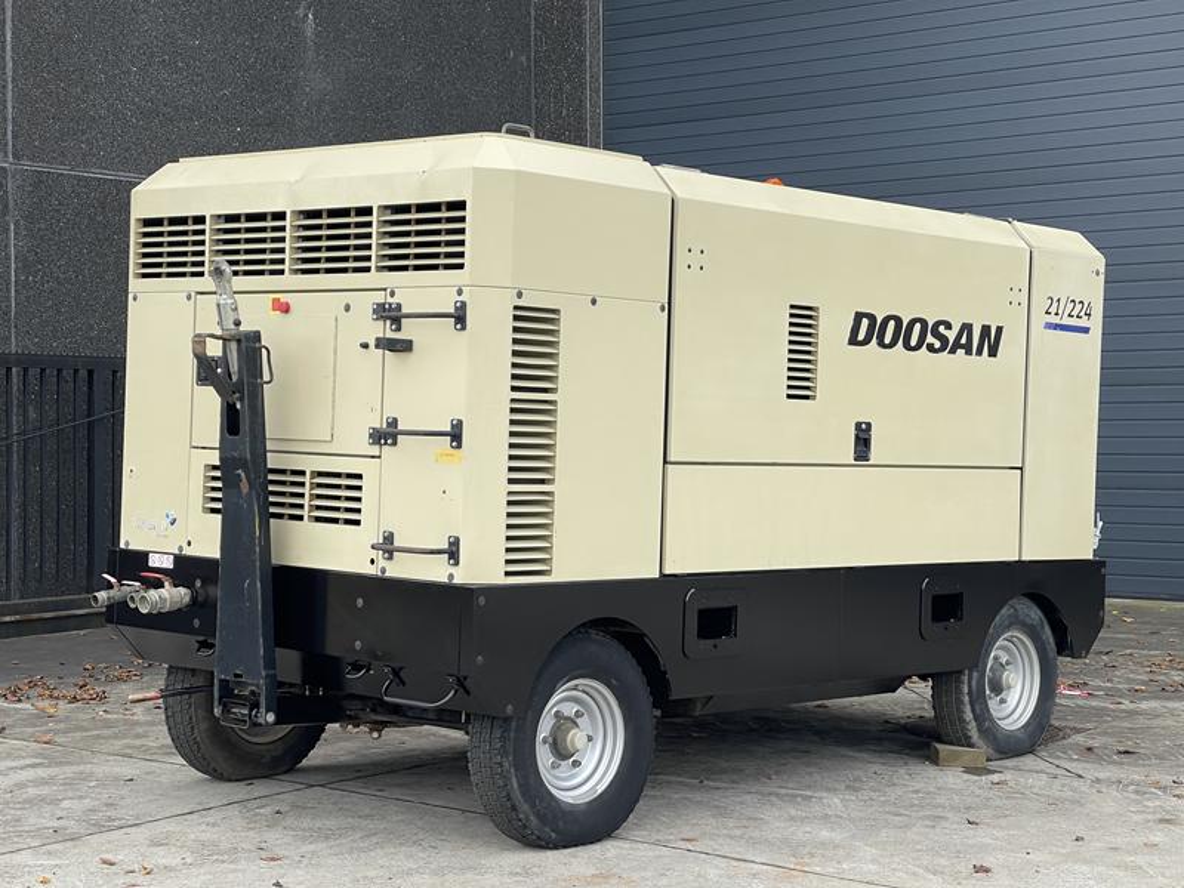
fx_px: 2189
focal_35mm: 64
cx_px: 592
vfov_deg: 22.9
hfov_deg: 30.3
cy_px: 444
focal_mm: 7.5
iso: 20
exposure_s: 1/224
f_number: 2.2
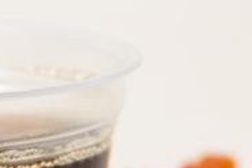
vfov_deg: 3.9
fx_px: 2374
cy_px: 467
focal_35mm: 339
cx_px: -106
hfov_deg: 6.0
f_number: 4.5
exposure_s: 1/160
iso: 100
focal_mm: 35
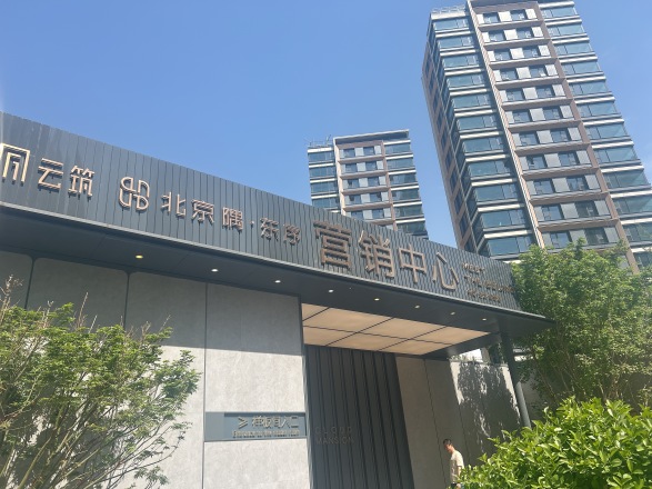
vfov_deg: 53.0
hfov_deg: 67.3
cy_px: 244
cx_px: 326
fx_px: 490
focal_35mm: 26
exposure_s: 1/3460
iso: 50
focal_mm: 5.7
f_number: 1.5
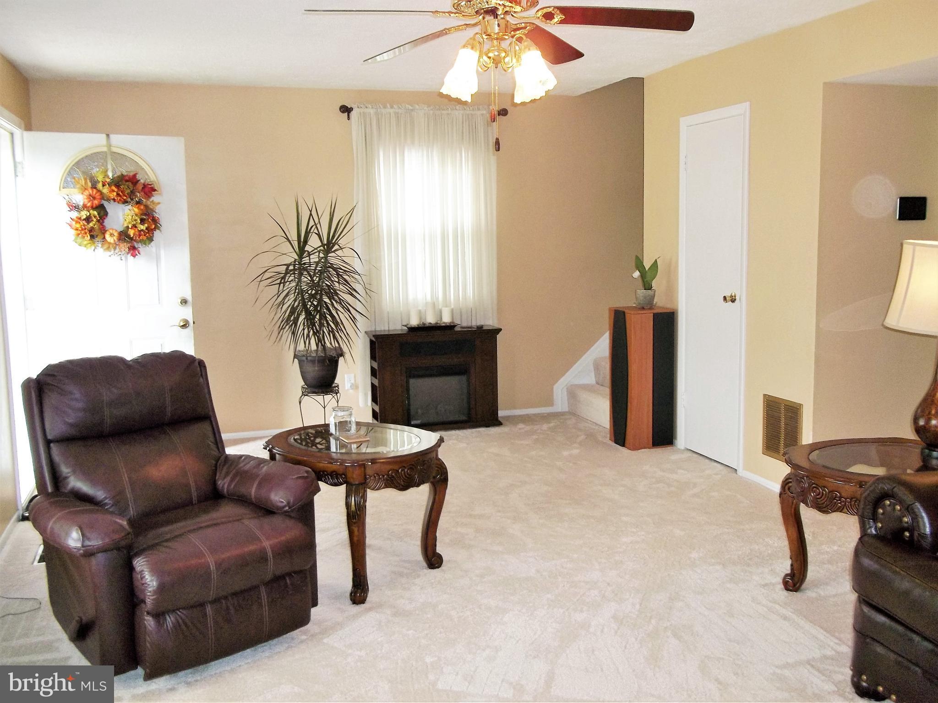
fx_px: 867
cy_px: 352
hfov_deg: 56.8
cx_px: 469
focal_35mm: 32
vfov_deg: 44.1
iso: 160
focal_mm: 5.7
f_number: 2.9
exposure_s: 1/50
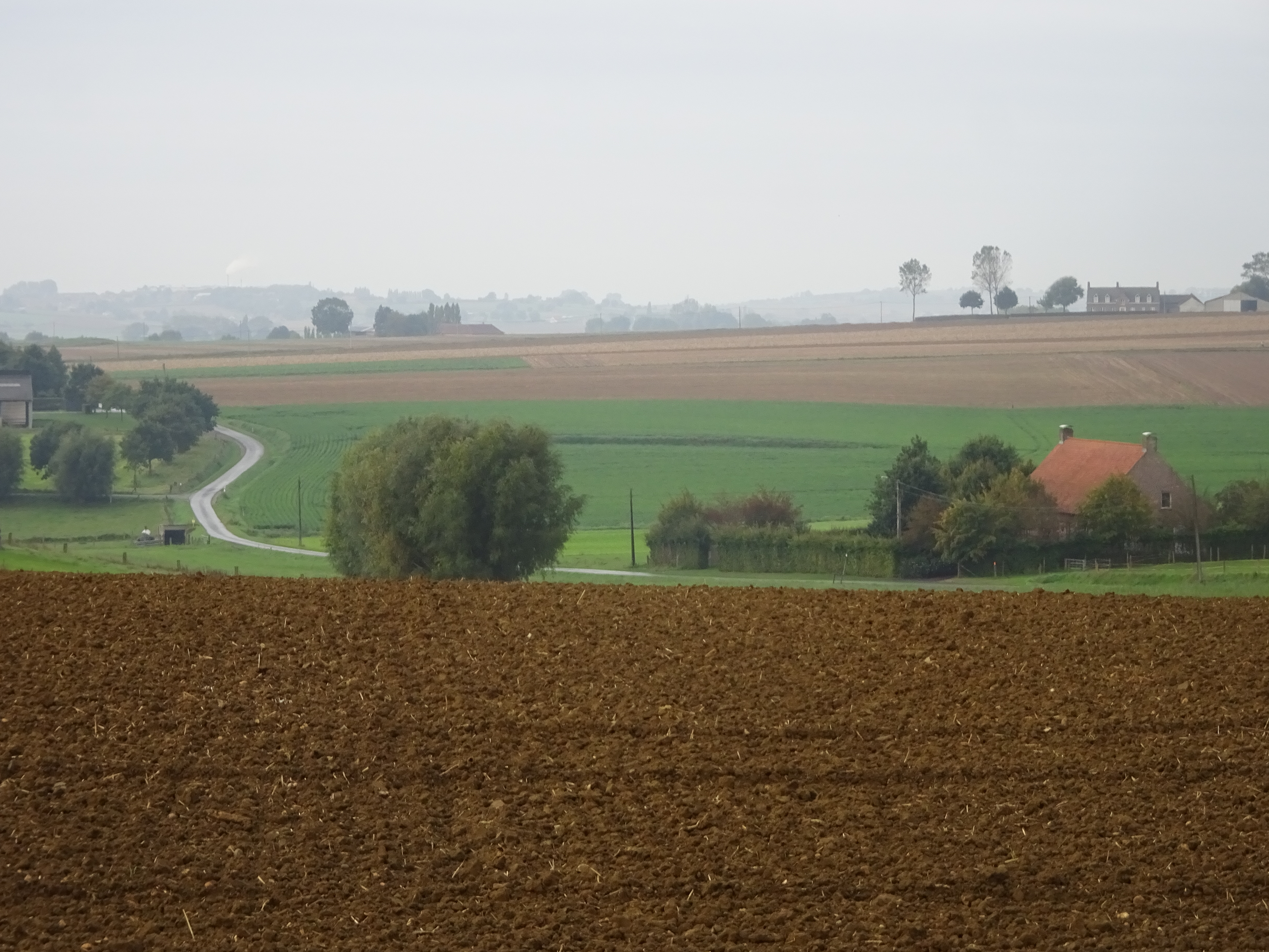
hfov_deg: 17.6
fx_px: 4106
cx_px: 634
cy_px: 476
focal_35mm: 112
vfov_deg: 13.2
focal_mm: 19.1
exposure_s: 1/125
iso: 250
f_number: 5.6
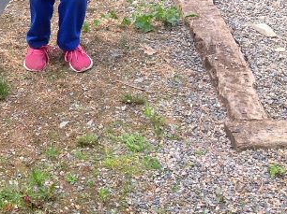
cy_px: -105
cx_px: -144
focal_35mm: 112
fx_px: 928
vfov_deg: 12.6
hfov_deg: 16.1
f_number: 2.4
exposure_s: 1/643
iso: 50
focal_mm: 4.28
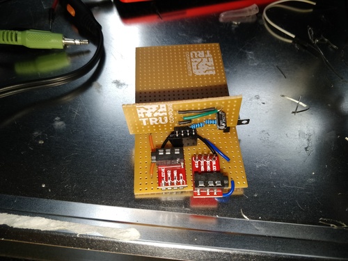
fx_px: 241
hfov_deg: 71.6
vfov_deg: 56.8
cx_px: 174
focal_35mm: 24
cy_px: 130
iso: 100
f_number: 1.7
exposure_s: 1/144
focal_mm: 4.1
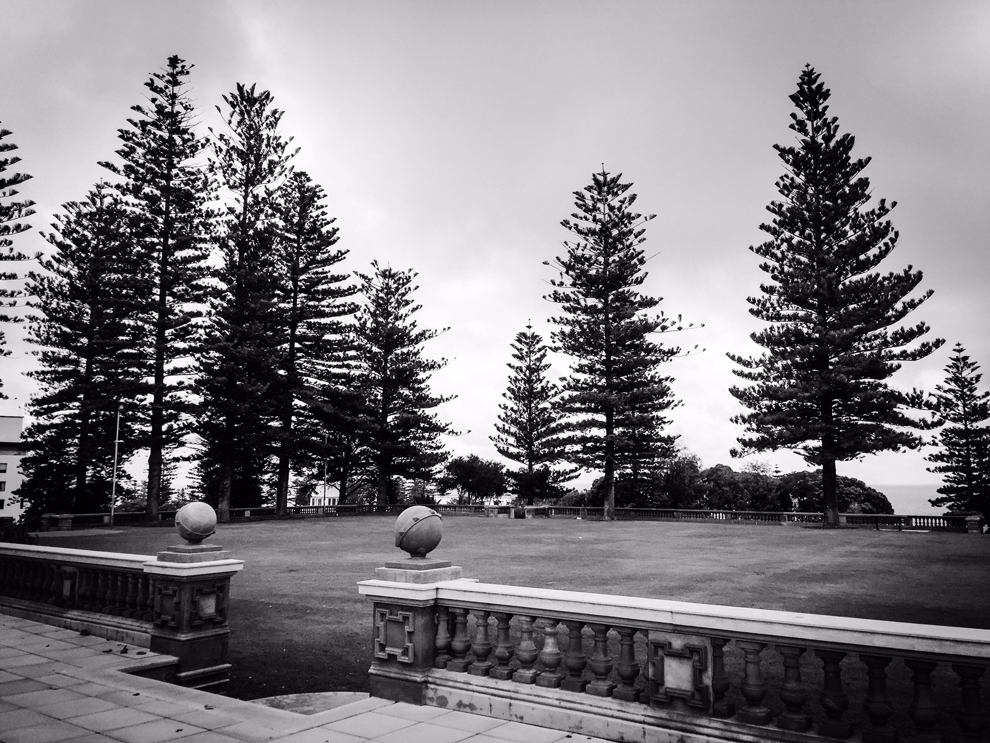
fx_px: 829
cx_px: 495
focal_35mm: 29
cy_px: 372
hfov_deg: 61.7
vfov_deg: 48.2
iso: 32
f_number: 2.2
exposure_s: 1/1199
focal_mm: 4.15
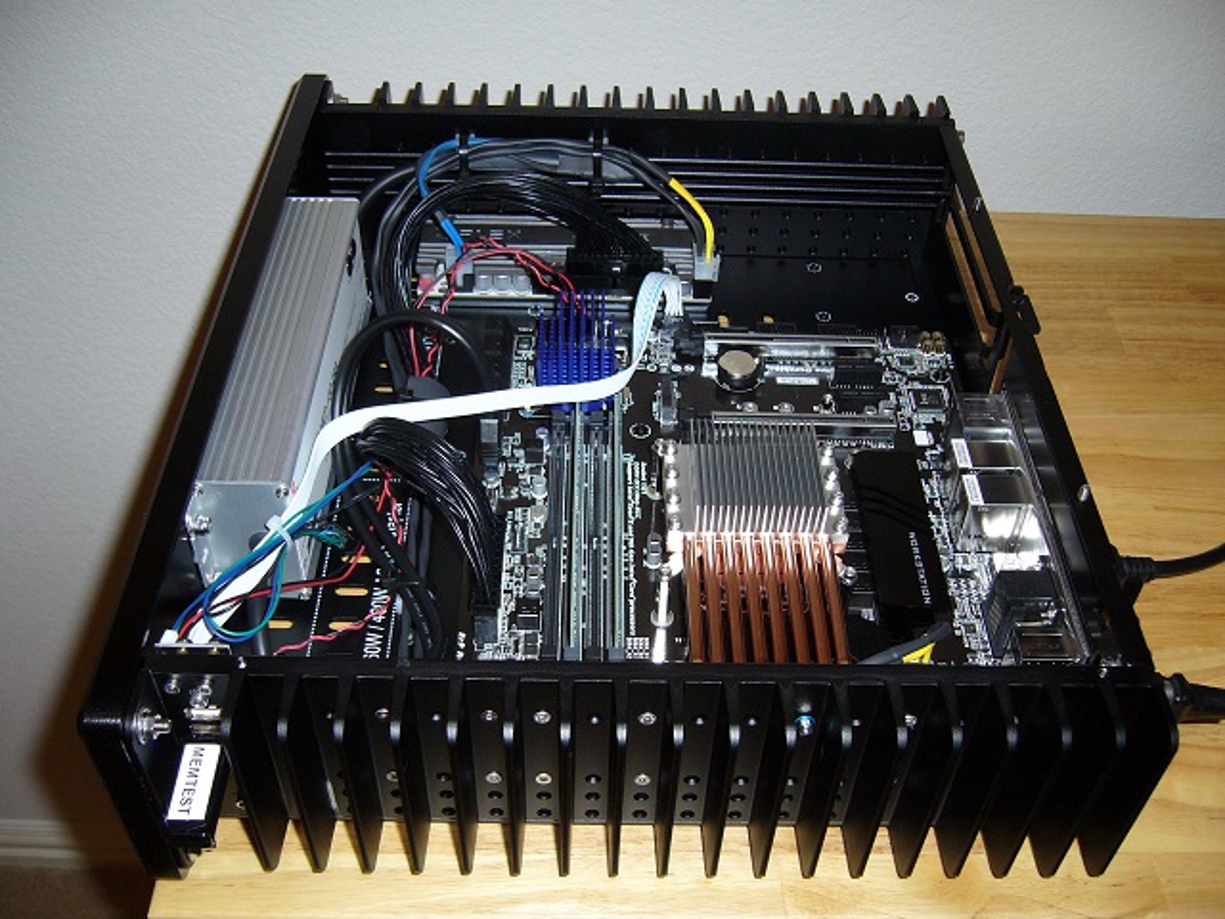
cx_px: 612
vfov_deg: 40.7
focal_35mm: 35
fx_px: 1239
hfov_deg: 52.6
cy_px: 460
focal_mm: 5.8
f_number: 2.8
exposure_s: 1/30
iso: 100
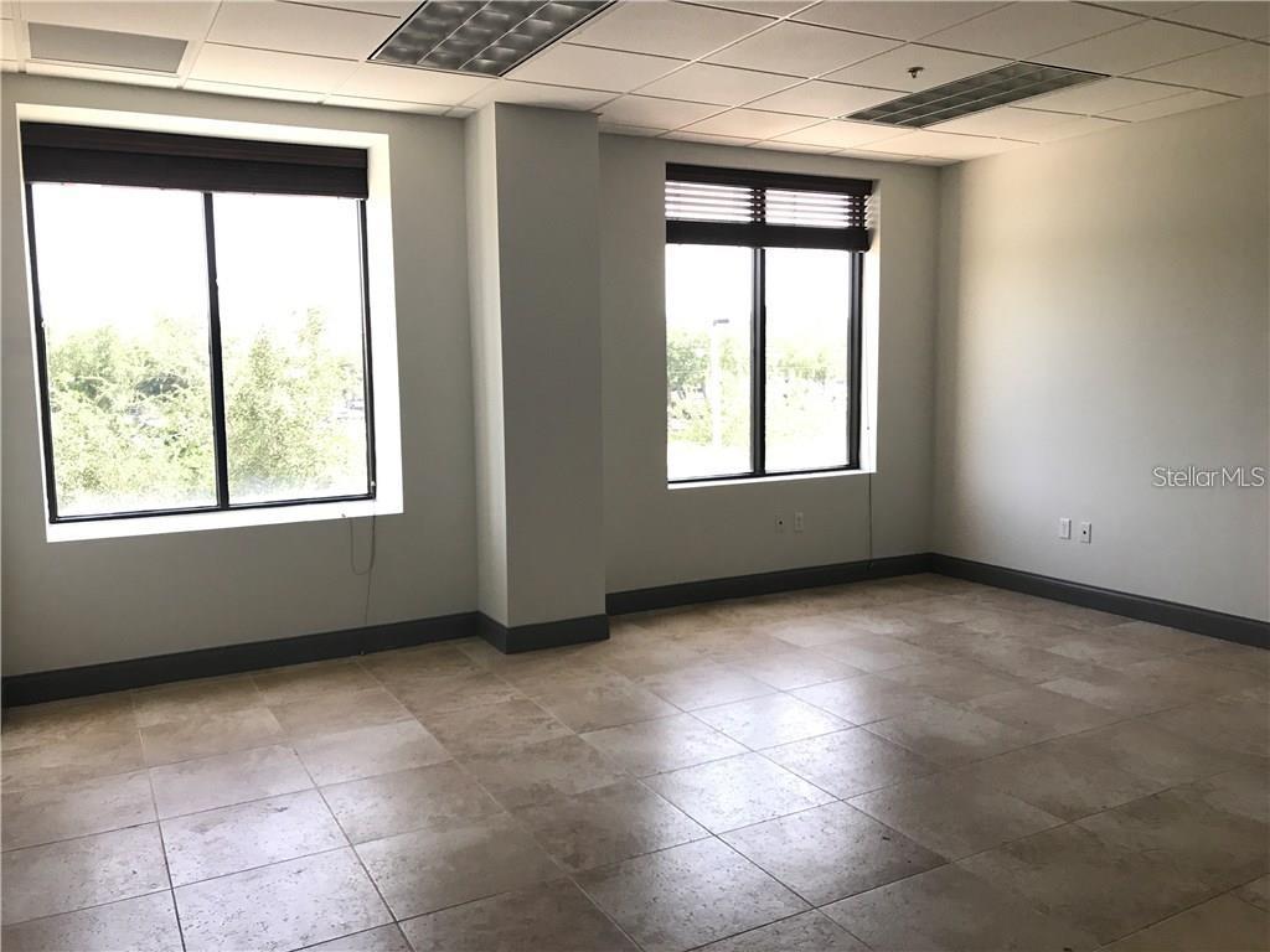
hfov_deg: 63.4
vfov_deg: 49.7
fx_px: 1027
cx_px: 635
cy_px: 476
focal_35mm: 28
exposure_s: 1/30
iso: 25
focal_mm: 3.99
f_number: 1.8
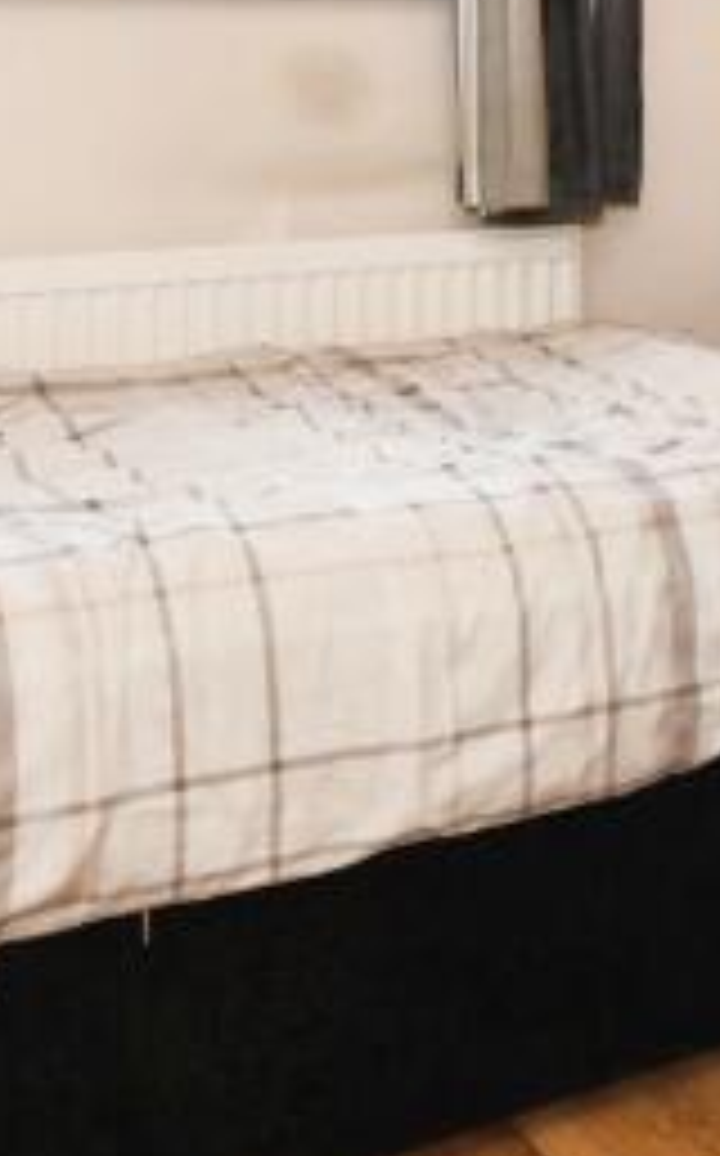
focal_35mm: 61
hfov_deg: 20.1
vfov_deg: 31.2
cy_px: 25
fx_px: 1921
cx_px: 837
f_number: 8
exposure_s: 1/60
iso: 400
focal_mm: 10
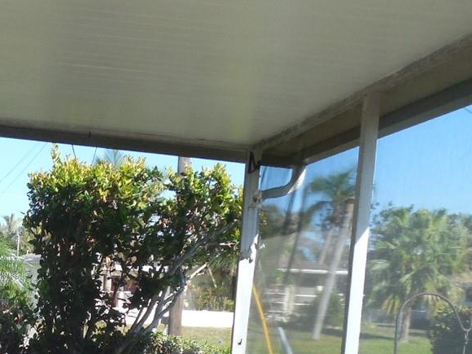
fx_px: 941
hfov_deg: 26.2
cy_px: 411
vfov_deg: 20.1
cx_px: -37
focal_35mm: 69
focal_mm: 4.5
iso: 125
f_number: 3.3
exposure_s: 1/400
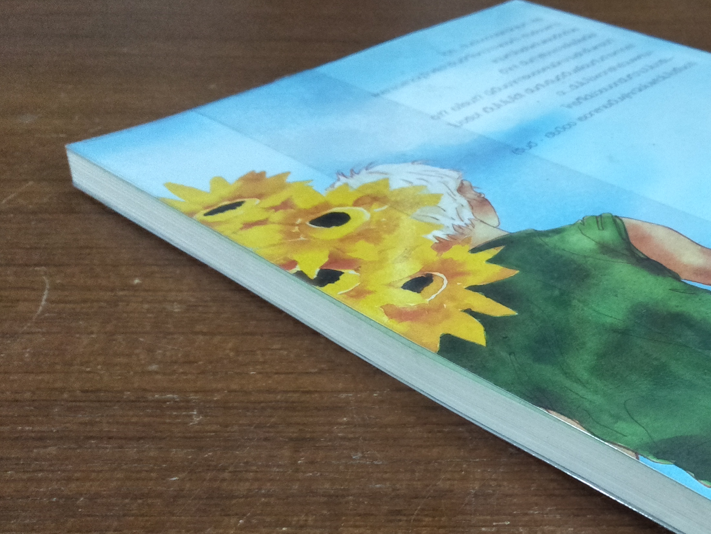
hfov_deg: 44.0
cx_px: 657
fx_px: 781
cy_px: 316
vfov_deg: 37.6
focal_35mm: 38
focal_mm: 3.46
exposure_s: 1/33
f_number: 2.2
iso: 242
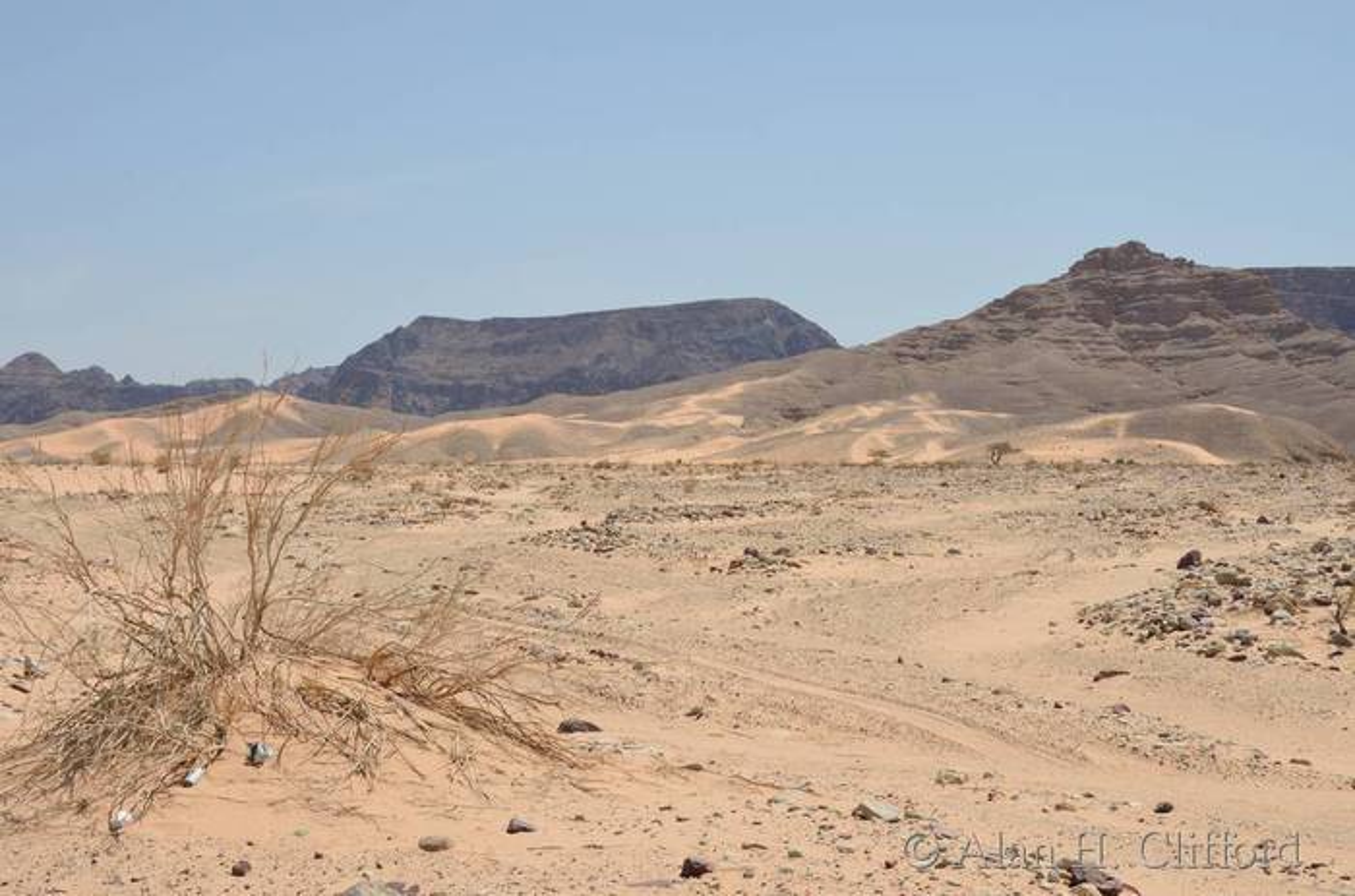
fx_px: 1971
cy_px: 448
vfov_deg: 25.6
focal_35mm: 52
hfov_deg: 37.9
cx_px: 678
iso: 100
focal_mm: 35
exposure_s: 1/100
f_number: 16
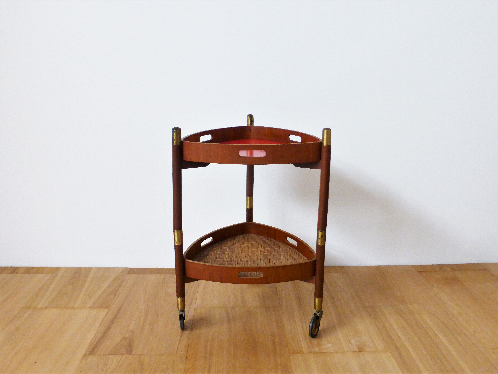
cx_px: 249
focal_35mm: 31
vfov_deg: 45.4
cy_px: 187
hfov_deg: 58.4
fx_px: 446
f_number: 3.6
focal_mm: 5.4
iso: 400
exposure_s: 1/50
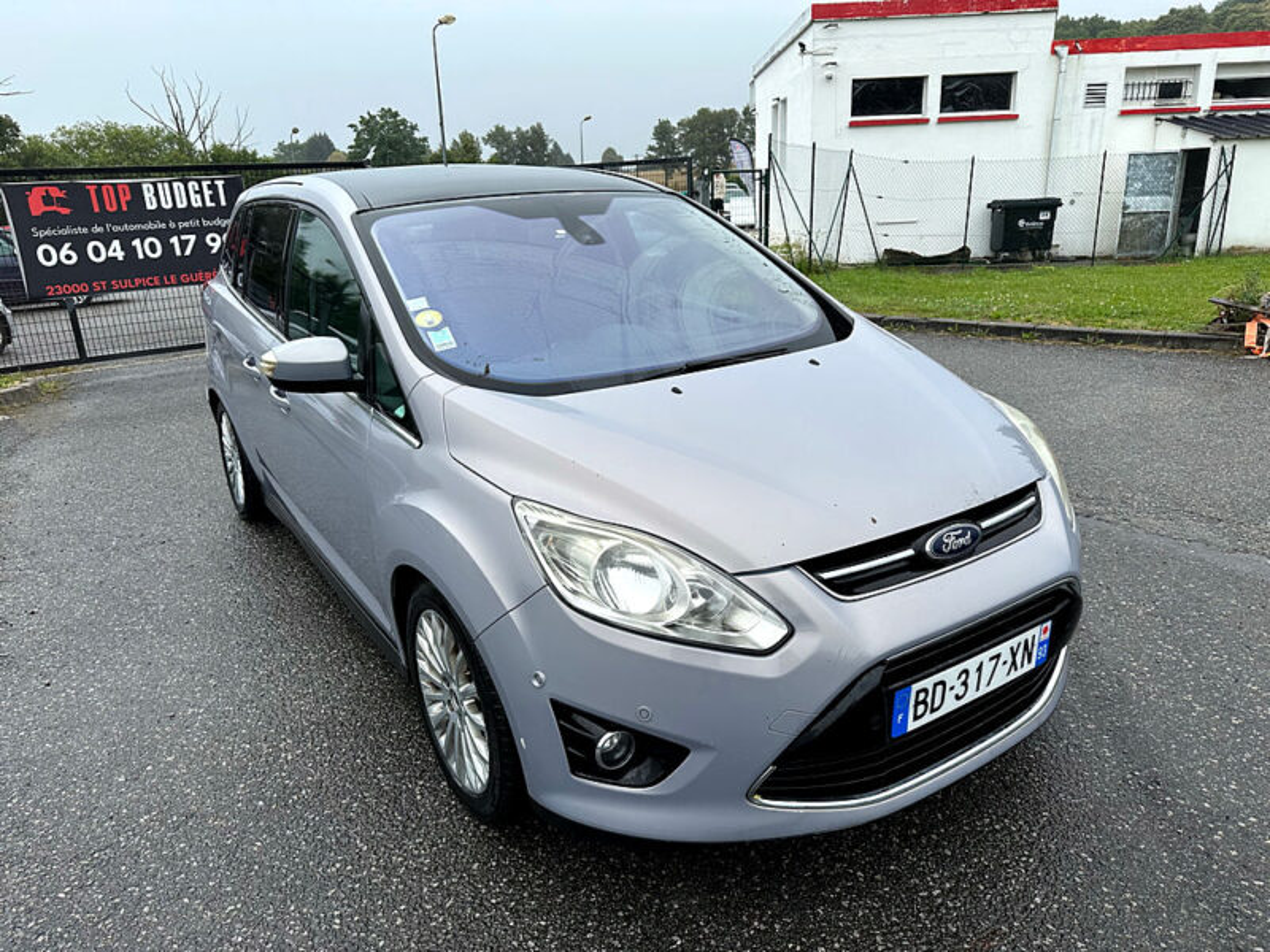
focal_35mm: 24
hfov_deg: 71.6
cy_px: 476
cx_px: 635
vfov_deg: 56.8
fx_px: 881
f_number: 1.78
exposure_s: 1/2155
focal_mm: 6.86
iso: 80
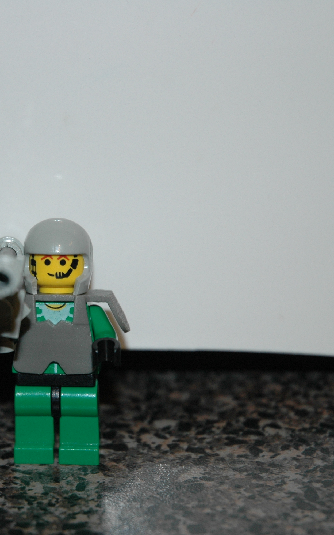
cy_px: 268
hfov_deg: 8.1
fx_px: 2344
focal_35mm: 161
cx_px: 59
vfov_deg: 13.0
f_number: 4.5
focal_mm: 70
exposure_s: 1/60
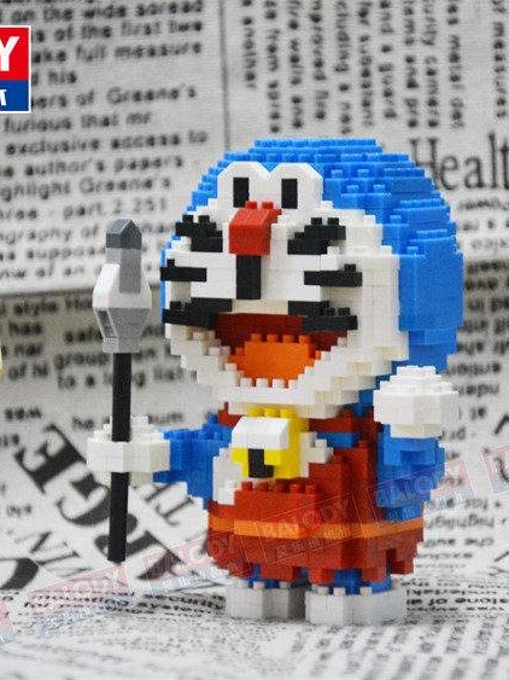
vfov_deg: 8.7
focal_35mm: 229
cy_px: 339
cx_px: 316
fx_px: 4486
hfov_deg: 6.5
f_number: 5.6
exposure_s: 1/30
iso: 3200
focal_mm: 105
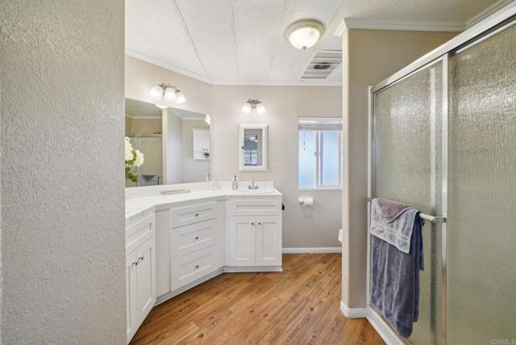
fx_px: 186
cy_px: 172
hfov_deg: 108.3
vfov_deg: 85.5
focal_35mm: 13
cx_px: 258
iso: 400
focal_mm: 13
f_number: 9
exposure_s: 1/20
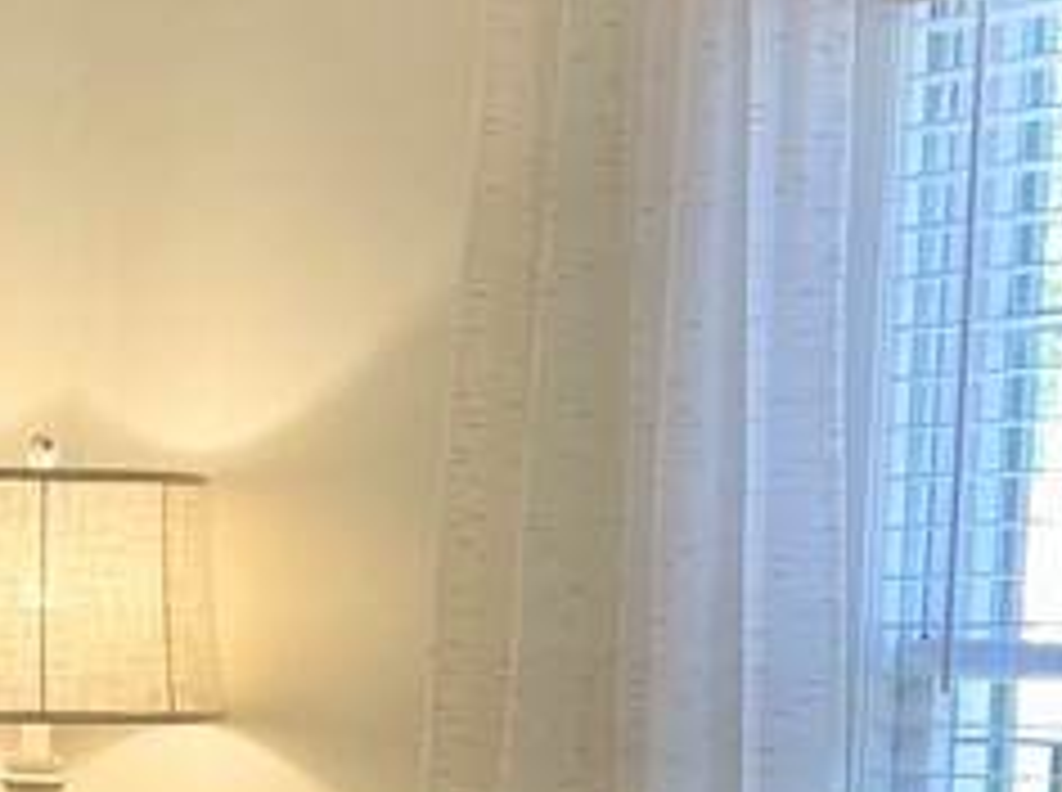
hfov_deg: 16.9
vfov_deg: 12.7
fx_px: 3460
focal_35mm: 113
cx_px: -126
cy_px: 997
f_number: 1.6
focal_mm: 4.2
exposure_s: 1/120
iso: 125
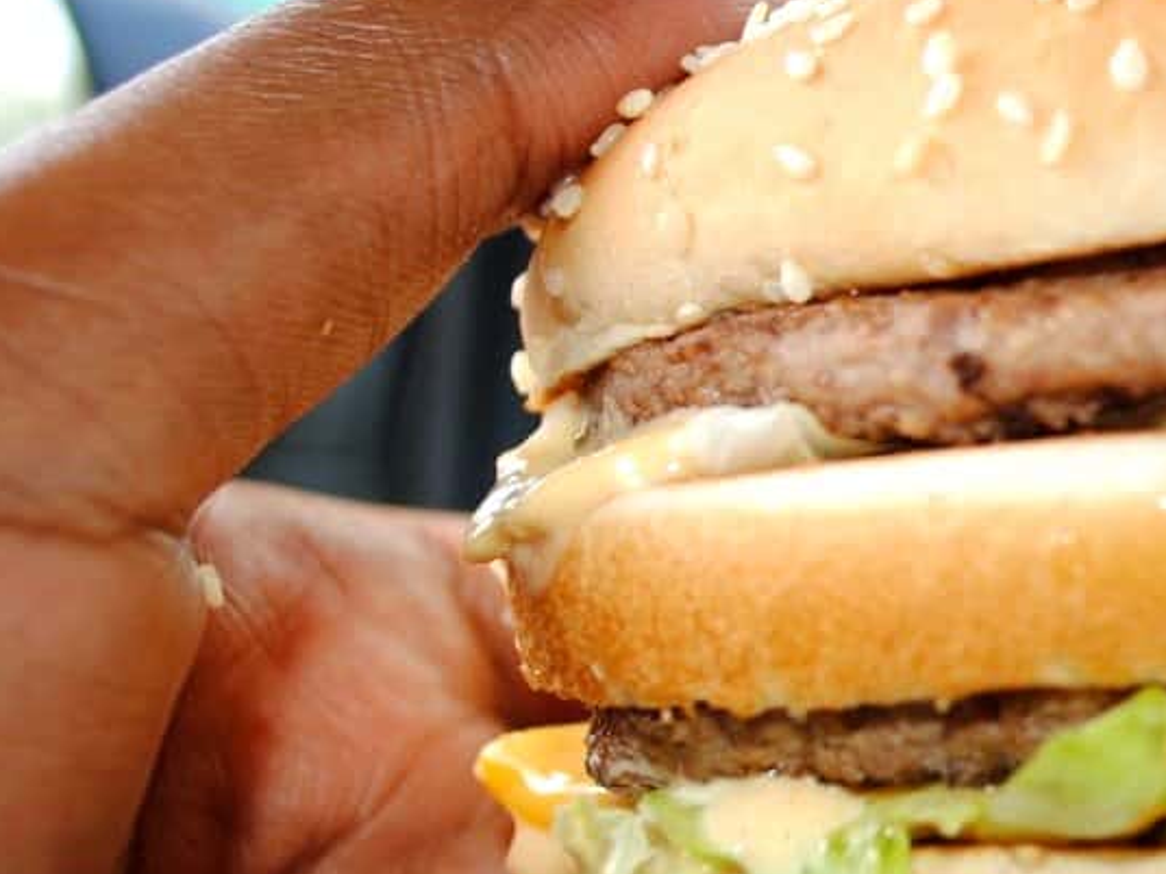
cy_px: 484
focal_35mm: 69
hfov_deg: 26.1
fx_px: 2324
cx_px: 1277
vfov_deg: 21.3
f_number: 4
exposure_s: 1/160
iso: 100
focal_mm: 20
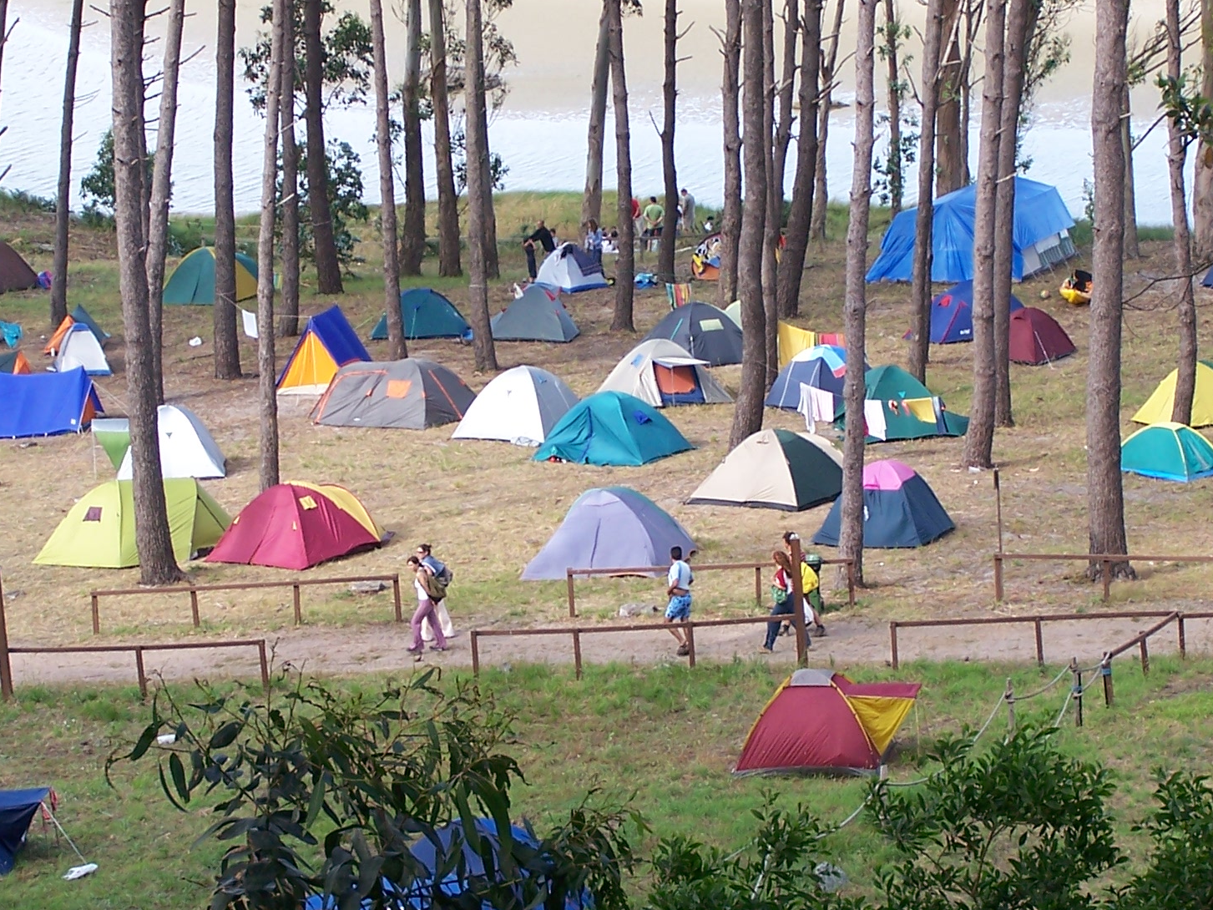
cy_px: 436
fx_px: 4556
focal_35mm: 130
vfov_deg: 11.4
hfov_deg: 15.2
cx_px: 738
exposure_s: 1/180
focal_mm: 13.7
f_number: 3.2
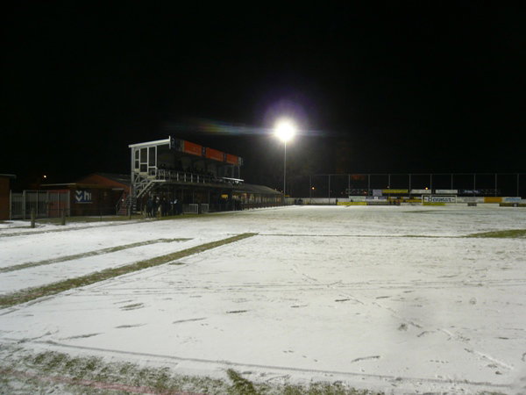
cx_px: 263
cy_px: 198
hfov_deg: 63.4
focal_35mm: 28
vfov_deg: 49.7
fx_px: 425
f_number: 2.8
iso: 125
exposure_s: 1/15
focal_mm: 4.6
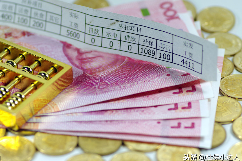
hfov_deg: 12.3
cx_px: 110
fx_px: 1122
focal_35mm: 167
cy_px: 76
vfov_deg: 8.2
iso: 400
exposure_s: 1/160
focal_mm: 100
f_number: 4
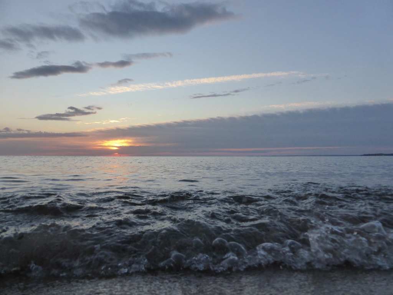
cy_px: 148
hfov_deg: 69.4
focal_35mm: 25
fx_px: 284
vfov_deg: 54.9
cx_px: 196
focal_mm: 4.3
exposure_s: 1/320
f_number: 3.3
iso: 200
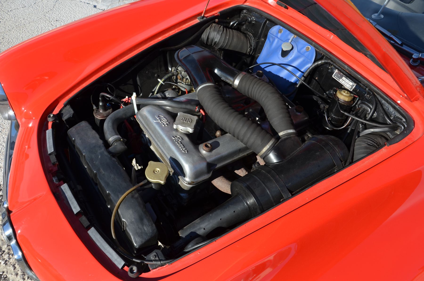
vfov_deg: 41.5
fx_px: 370
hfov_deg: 59.6
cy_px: 140
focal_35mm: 32
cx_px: 212
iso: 140
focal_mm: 21
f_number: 8
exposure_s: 1/250
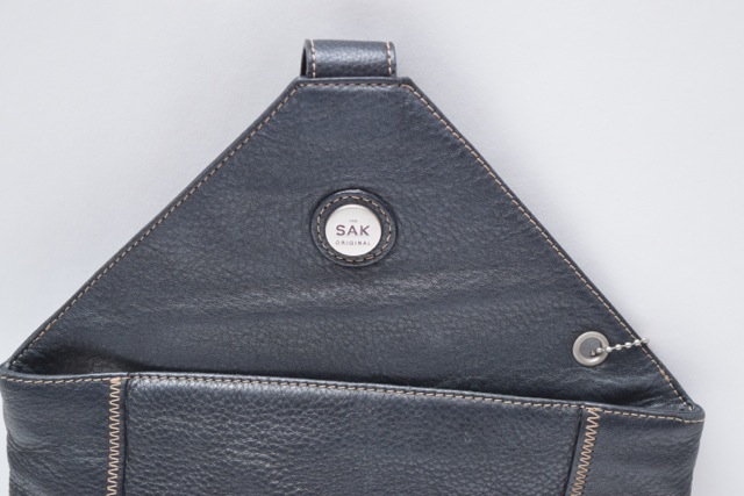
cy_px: 248
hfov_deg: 24.6
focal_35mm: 82
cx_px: 372
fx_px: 1705
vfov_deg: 16.6
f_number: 5.6
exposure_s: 1/125
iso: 800
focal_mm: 55
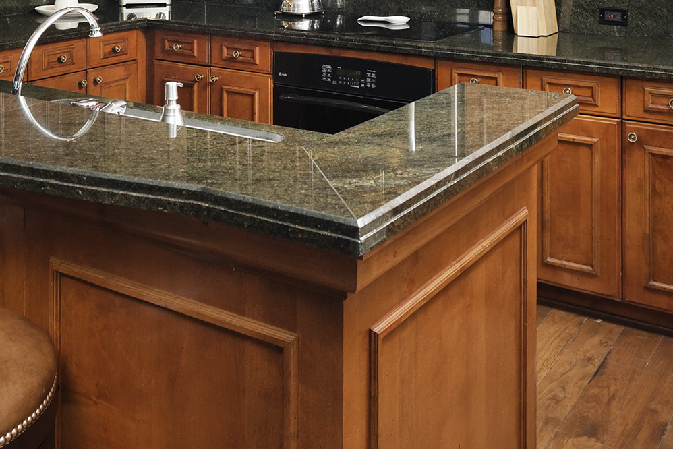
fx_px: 860
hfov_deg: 42.6
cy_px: -54
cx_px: 274
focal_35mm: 46
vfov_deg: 26.7
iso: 800
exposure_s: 1/200
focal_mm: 17
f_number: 7.1
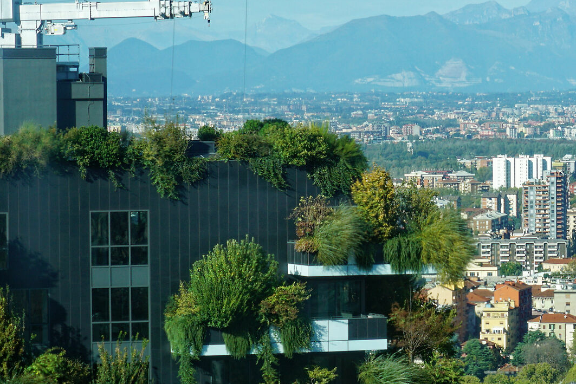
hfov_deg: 8.7
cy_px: 240
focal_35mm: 237
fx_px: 3792
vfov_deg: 5.8
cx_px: 459
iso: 100
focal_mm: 70
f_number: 5.6
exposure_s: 1/160
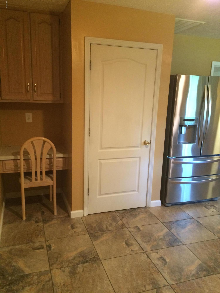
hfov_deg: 48.2
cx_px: 110
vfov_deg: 61.7
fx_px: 246
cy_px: 146
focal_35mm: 29
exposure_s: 1/24
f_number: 2.2
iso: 320
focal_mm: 4.15
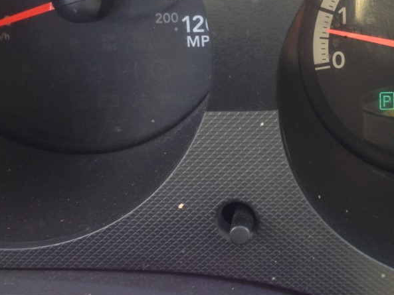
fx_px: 649
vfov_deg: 25.3
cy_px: 64
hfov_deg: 33.3
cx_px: 282
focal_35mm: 57
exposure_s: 1/30
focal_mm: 4.12
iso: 50
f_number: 2.4
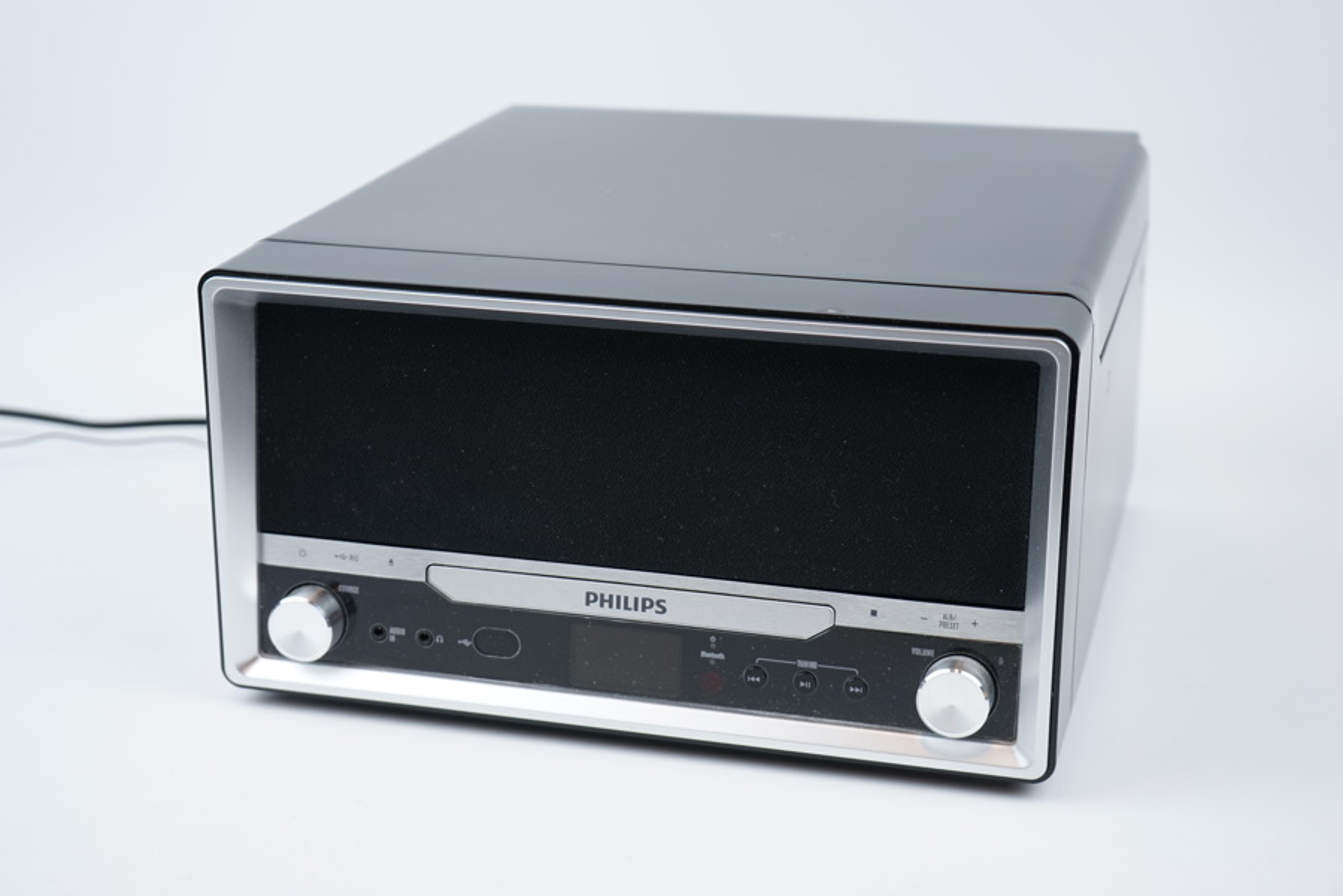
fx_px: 2238
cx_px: 672
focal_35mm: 60
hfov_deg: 33.4
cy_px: 448
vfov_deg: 22.6
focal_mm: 60
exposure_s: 1/60
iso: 100
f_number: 5
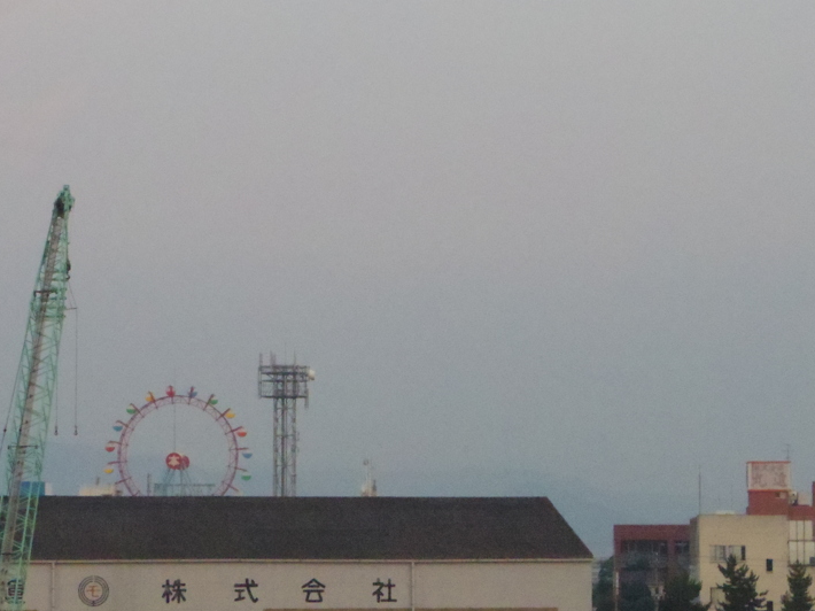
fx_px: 2683
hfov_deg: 17.3
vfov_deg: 13.0
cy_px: 340
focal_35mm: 114
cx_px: 378
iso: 3200
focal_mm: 14.3
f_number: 8
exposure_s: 1/100
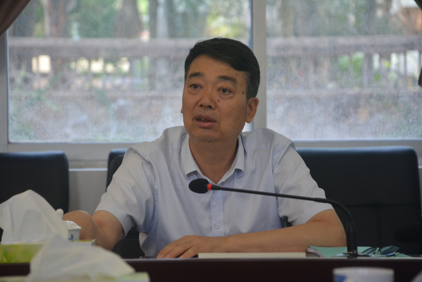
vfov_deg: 8.7
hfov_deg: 13.0
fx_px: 1847
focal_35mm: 158
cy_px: 141
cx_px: 211
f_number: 5.6
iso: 800
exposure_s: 1/125
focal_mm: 105
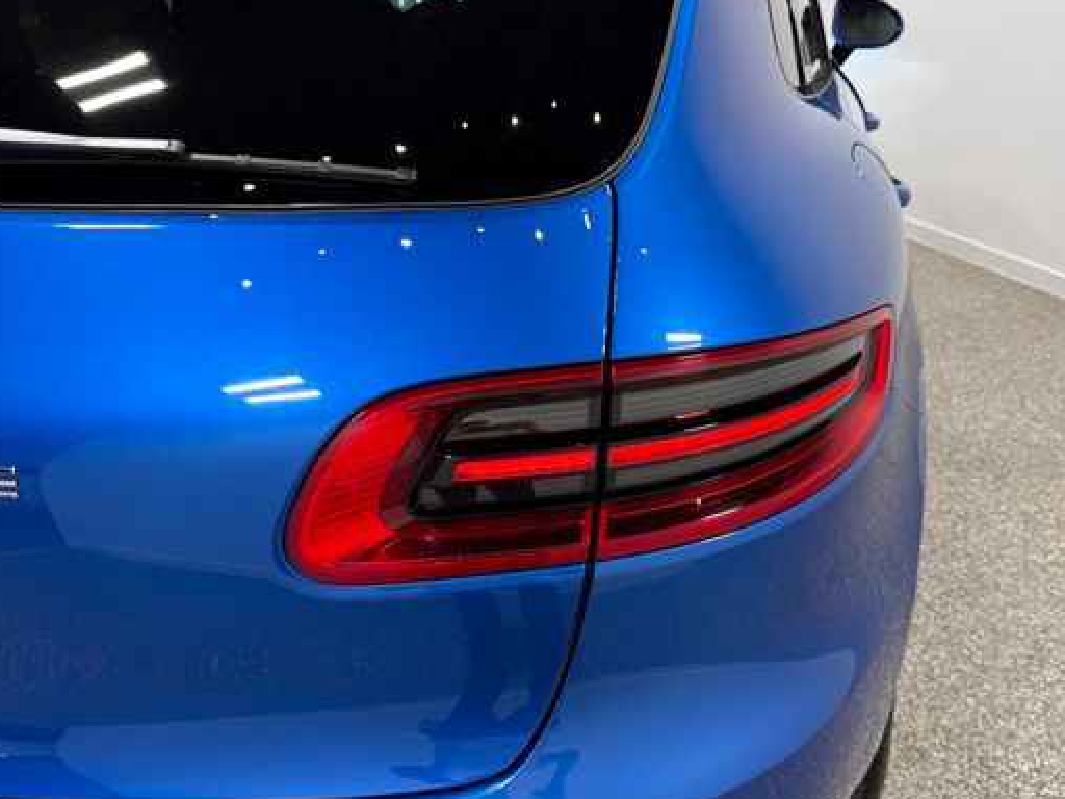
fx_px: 923
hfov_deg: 59.4
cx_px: 651
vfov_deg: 46.7
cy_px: 445
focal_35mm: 30
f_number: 1.78
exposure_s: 1/152
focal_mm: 6.76
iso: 80
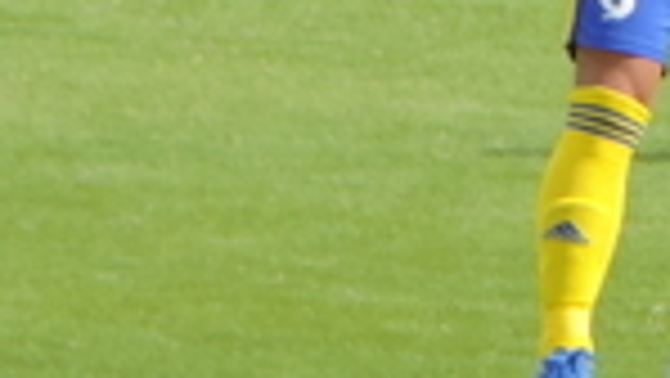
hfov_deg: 0.8
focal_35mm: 2755
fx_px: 48971
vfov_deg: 0.4
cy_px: 292
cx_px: -108
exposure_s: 1/250
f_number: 4.9
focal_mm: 83.8
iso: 80
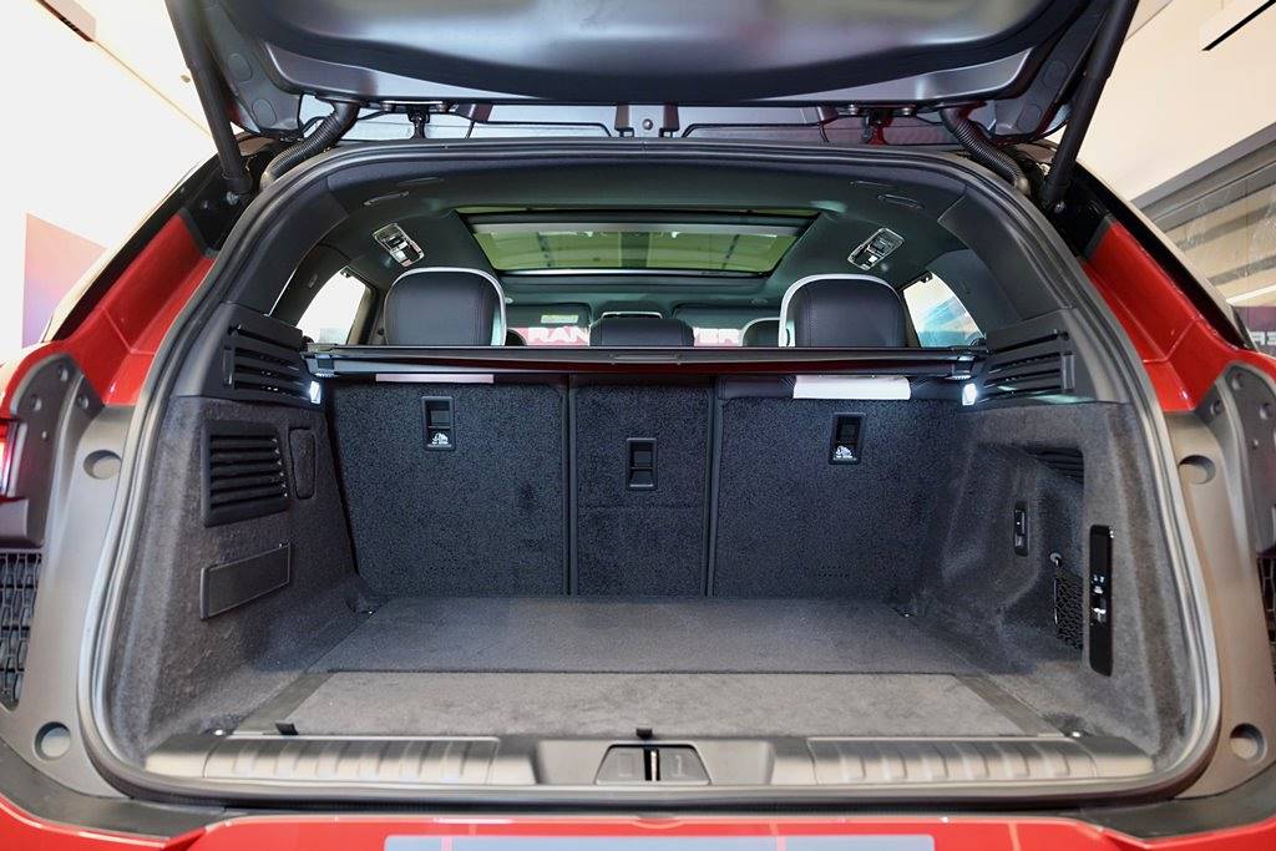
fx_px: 1063
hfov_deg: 61.9
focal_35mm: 30
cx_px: 638
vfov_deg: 43.6
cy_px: 426
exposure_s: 1/20
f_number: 3.5
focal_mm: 30
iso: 1600
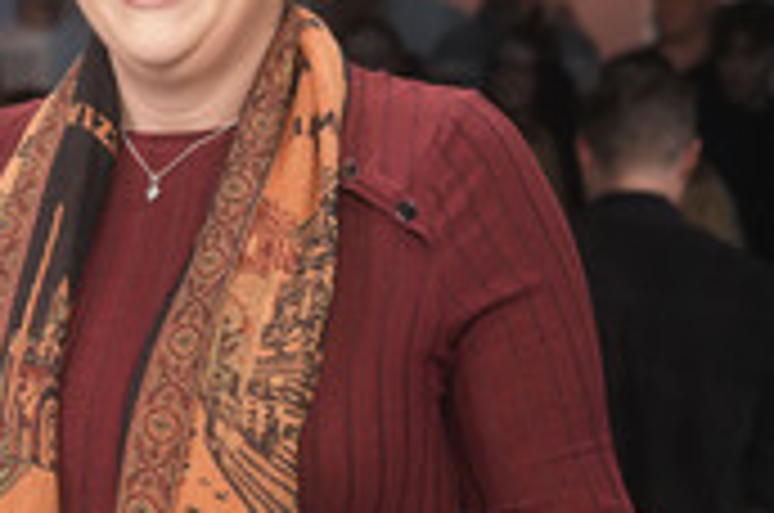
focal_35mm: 118
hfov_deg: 17.3
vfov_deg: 11.6
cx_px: 169
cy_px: 274
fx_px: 2532
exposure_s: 1/160
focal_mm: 30
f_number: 2.2
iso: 640
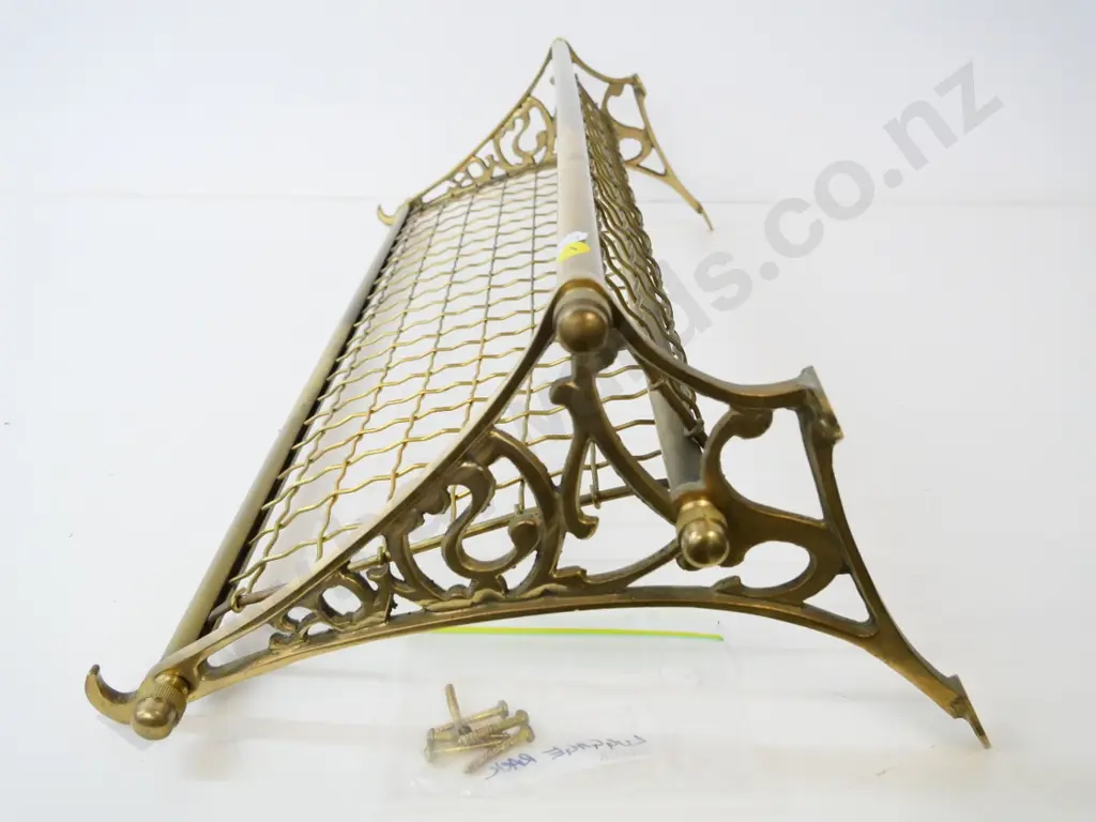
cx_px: 548
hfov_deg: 60.0
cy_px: 411
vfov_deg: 46.8
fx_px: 950
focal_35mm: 30
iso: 3200
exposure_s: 1/125
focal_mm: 15
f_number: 5
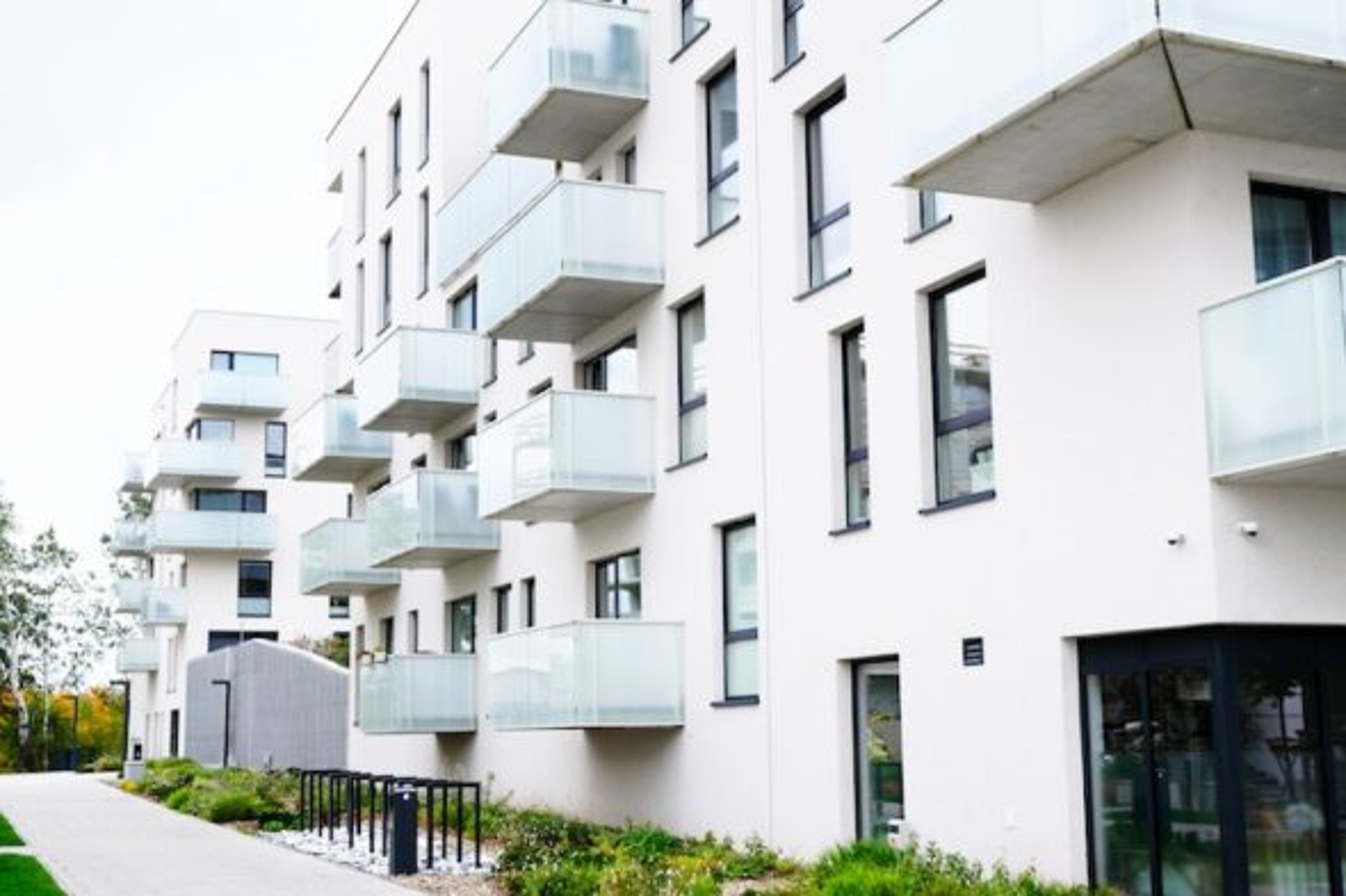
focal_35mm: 45
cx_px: 673
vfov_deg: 29.8
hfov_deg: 43.6
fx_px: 1682
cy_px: 448
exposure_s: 1/160
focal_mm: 30.2
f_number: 8
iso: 640
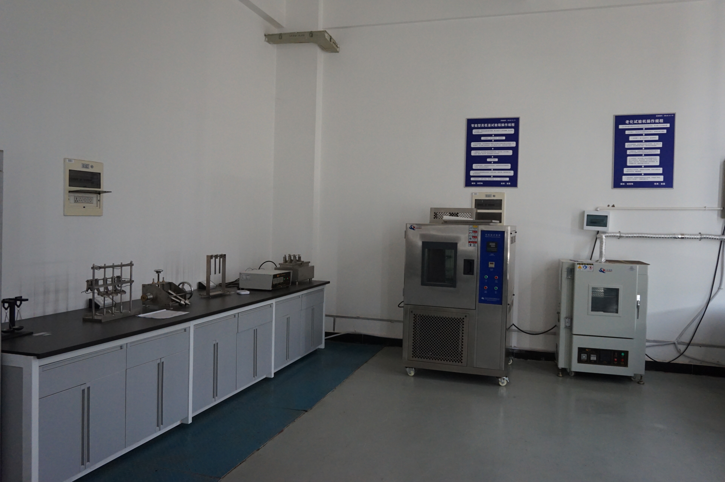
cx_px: 362
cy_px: 241
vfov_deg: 45.6
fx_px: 574
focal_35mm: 28
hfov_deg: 64.6
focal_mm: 19
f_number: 4
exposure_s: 1/160
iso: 1600
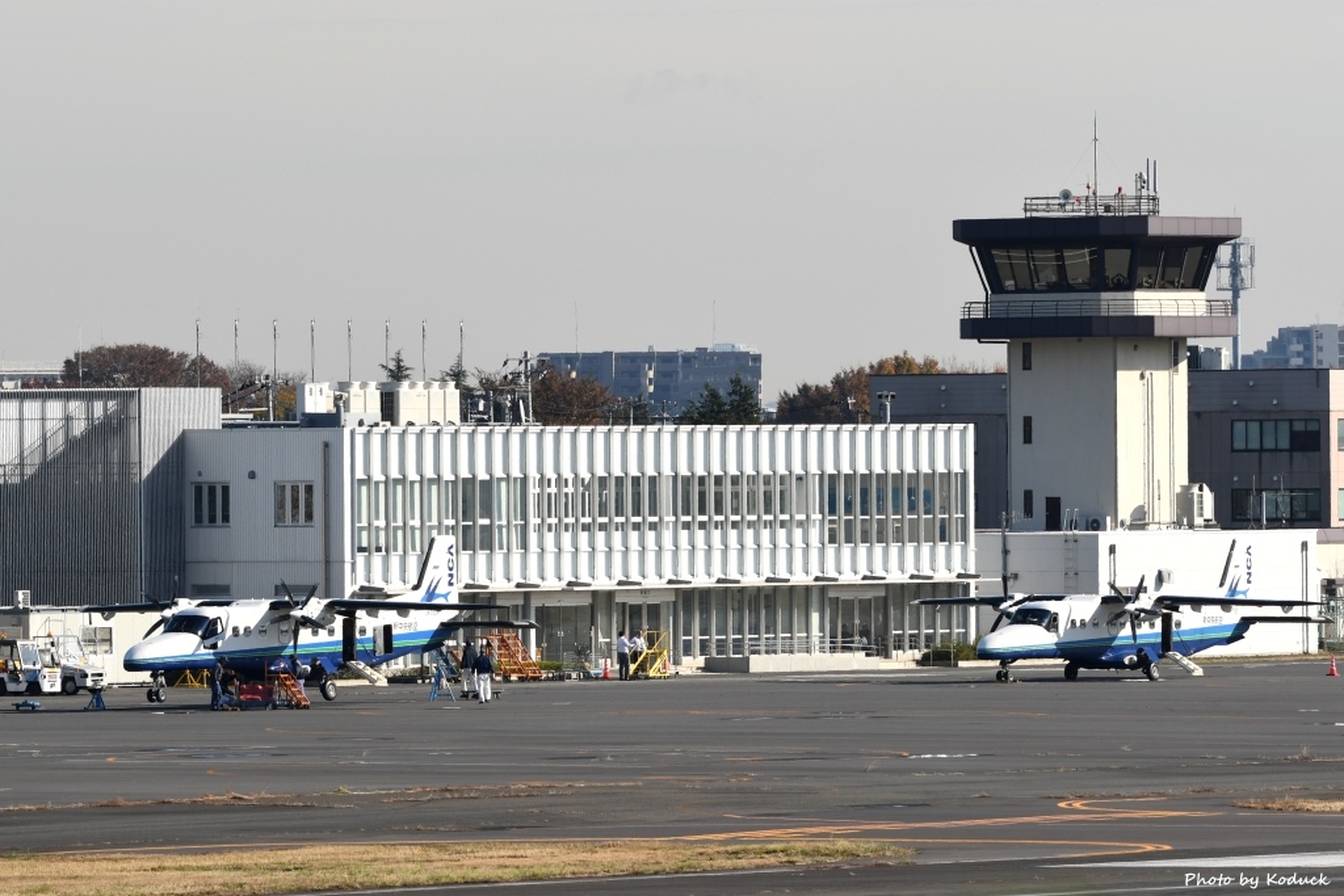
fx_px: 11761
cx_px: 672
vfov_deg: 4.4
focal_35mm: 315
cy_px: 448
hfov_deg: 6.5
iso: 400
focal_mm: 210
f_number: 8
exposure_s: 1/1000
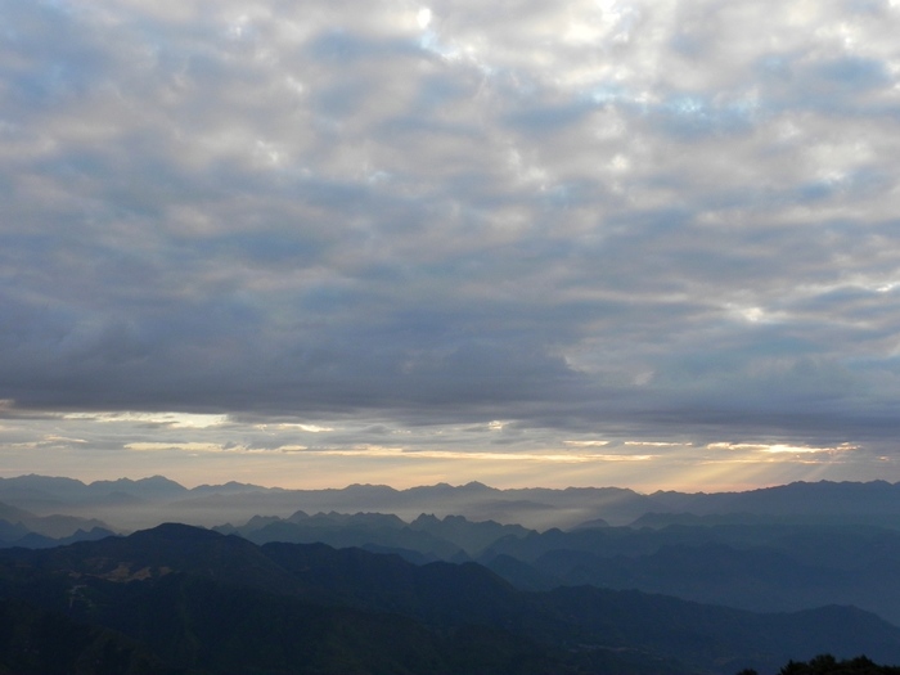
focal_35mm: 37
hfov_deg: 50.1
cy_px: 338
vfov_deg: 38.7
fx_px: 962
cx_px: 450
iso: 160
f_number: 5
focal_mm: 6.6
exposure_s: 1/177
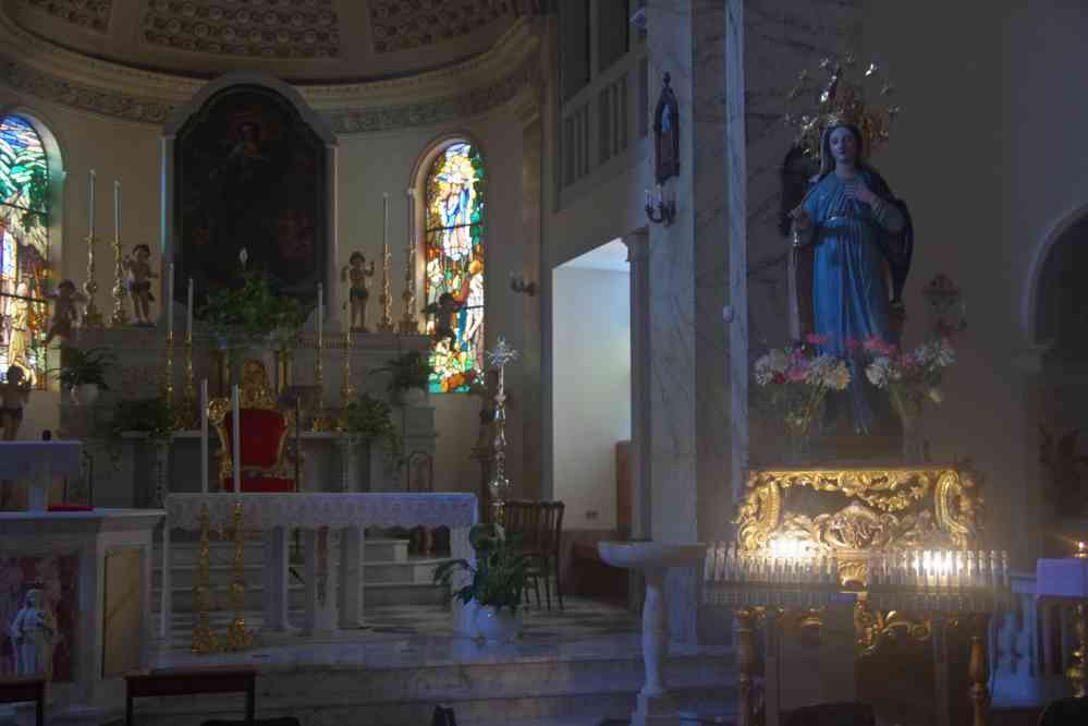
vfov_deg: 31.2
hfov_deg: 45.4
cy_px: 363
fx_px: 1299
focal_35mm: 43
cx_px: 544
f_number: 4
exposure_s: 1/30
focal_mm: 29.4
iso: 3200
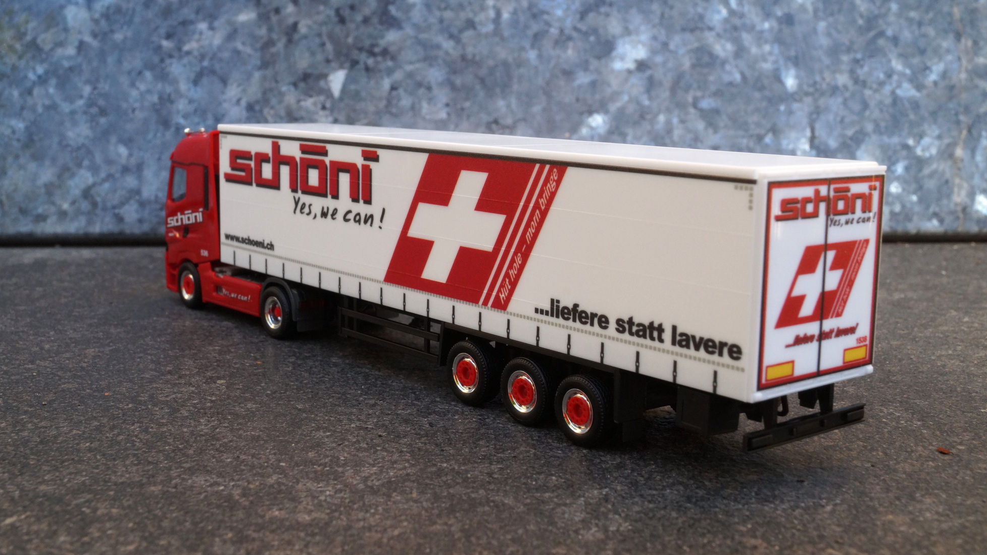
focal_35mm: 45
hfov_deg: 45.5
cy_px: 255
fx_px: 1178
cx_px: 488
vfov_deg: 26.5
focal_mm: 28
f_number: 18
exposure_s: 1/60
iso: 640
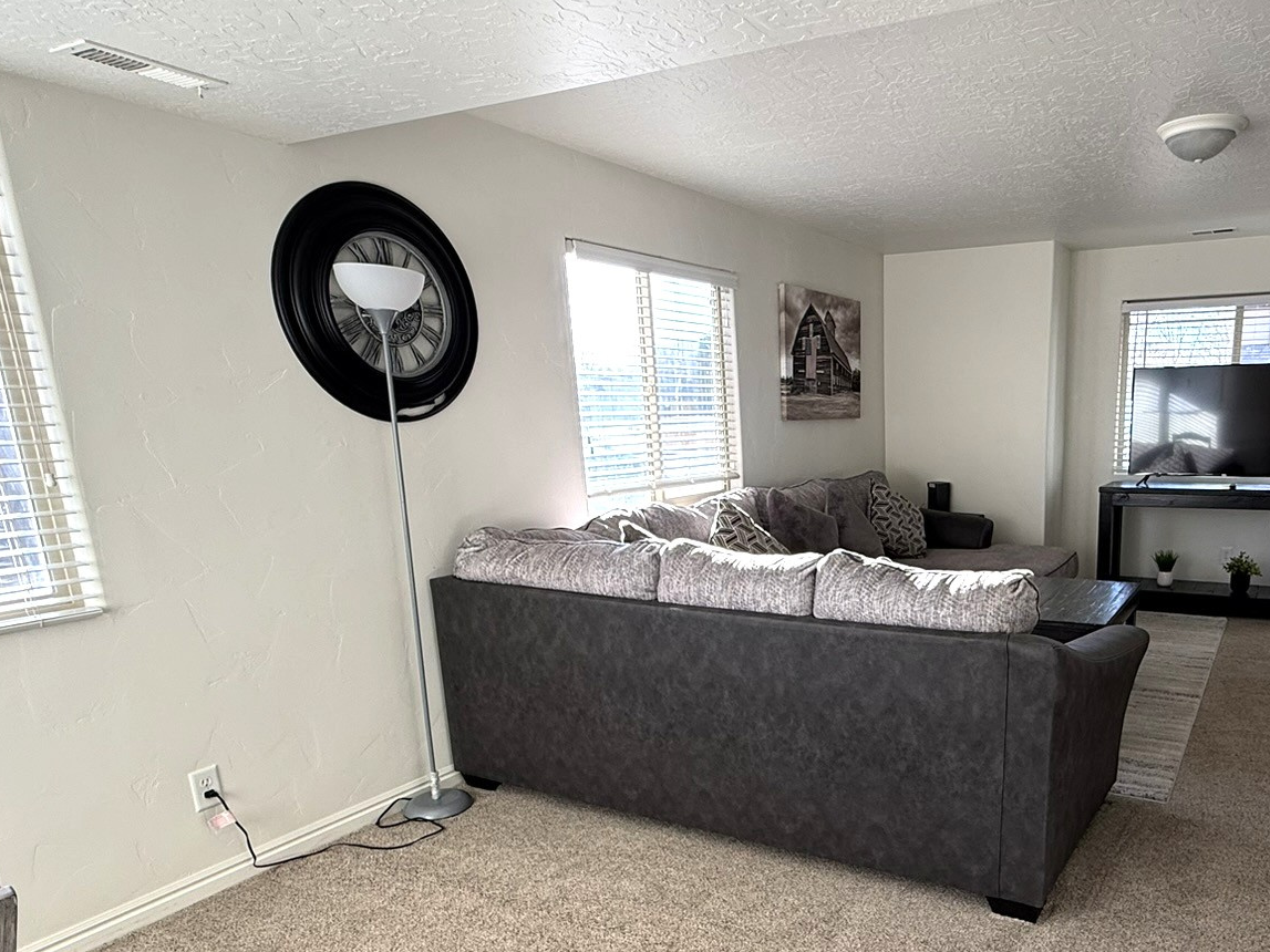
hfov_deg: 67.0
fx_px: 917
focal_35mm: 25
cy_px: 634
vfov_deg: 53.8
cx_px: 874
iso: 64
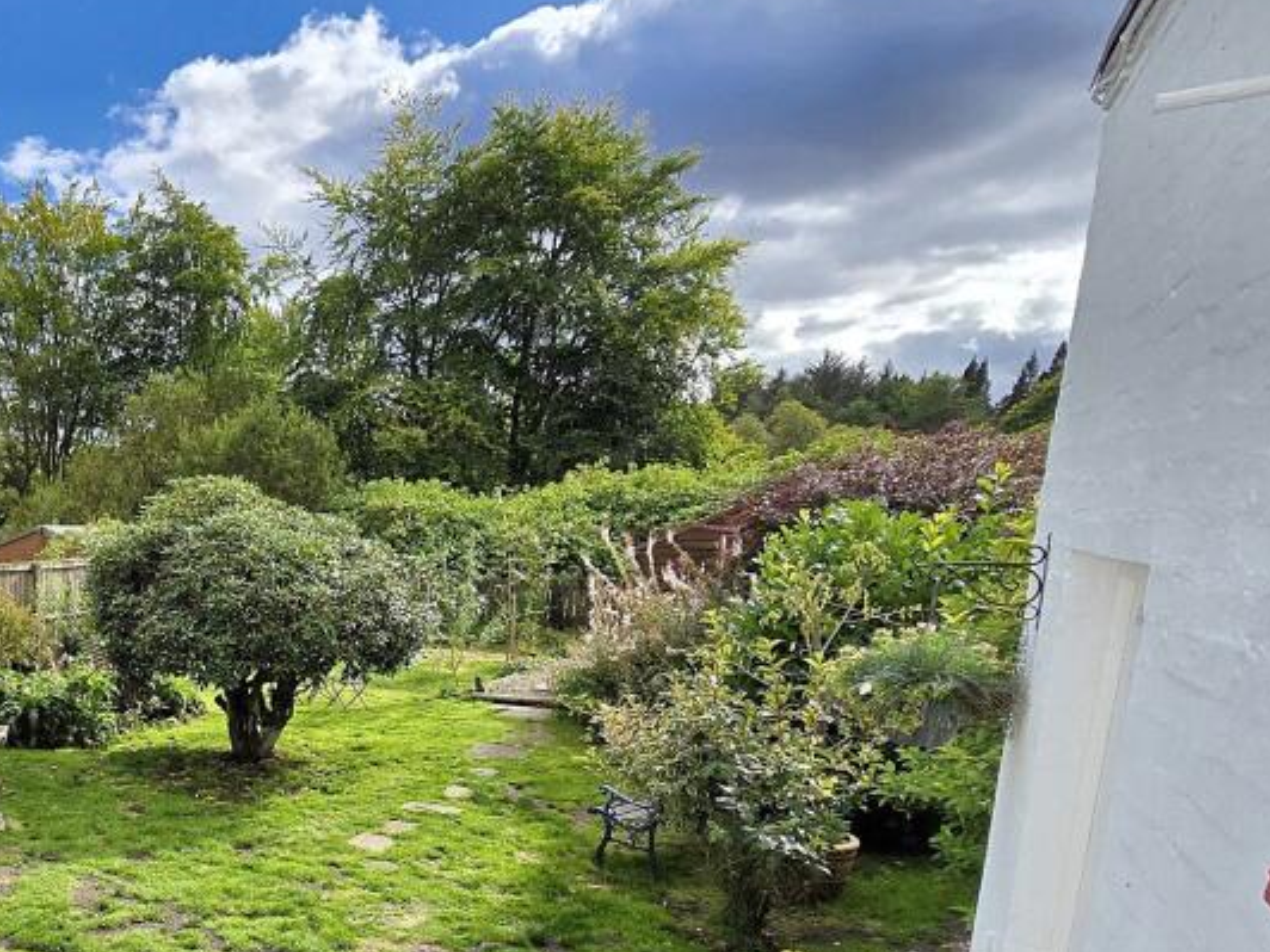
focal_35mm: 25
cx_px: 98
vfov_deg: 53.4
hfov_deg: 58.0
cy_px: 661
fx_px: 917
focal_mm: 2.2
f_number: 2.2
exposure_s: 1/2216
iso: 50
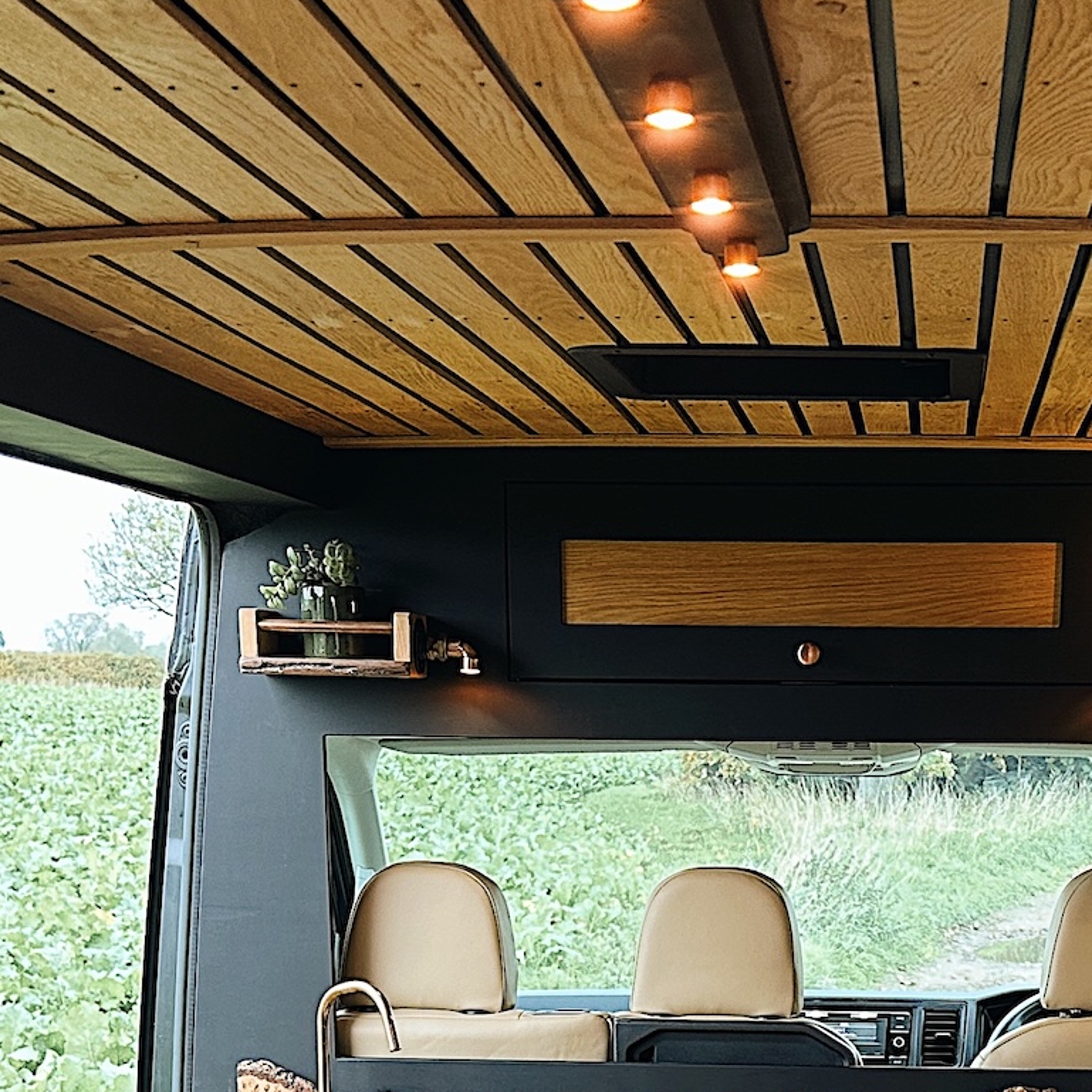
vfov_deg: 23.3
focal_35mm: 69
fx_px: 2463
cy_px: 1238
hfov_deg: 24.8
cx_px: 777
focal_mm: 6.86
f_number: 1.78
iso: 100
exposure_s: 1/97
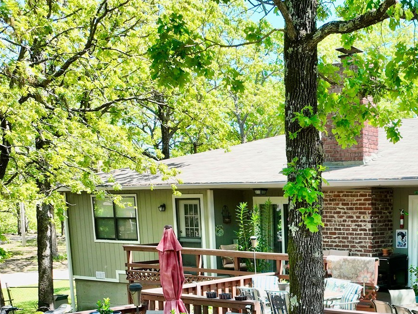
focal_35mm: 53
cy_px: 343
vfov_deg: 25.6
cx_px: 396
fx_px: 640
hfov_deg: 33.7
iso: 300
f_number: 2.8
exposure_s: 1/500
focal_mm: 12.29
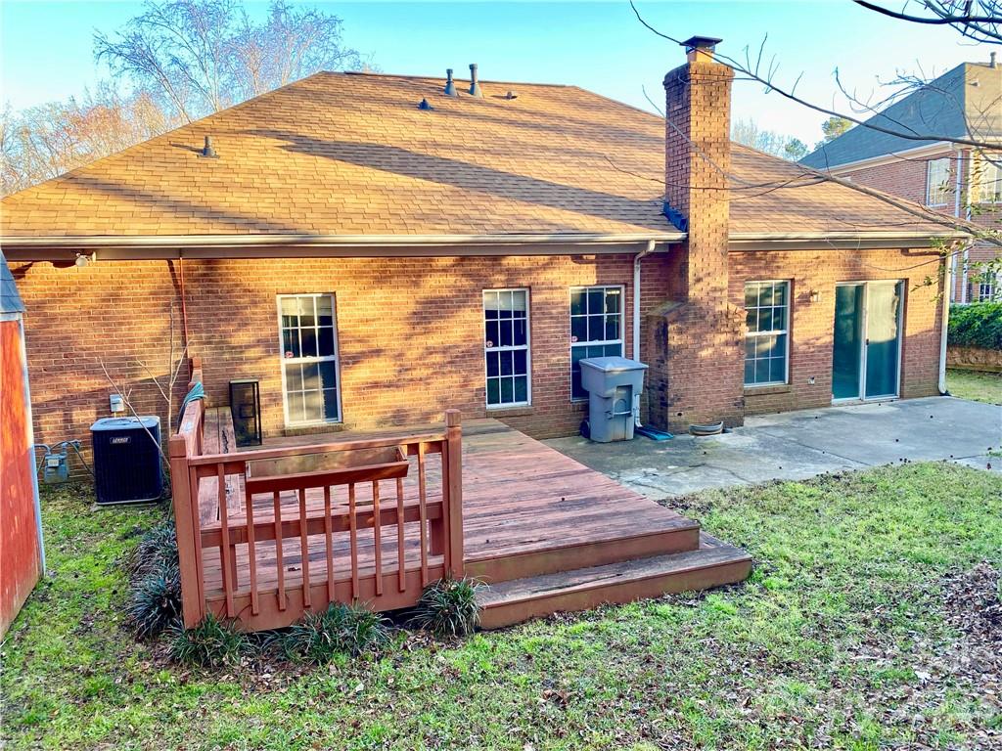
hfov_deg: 67.3
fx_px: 753
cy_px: 376
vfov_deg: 53.1
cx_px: 501
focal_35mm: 26
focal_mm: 4.25
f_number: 1.8
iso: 40
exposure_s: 1/121
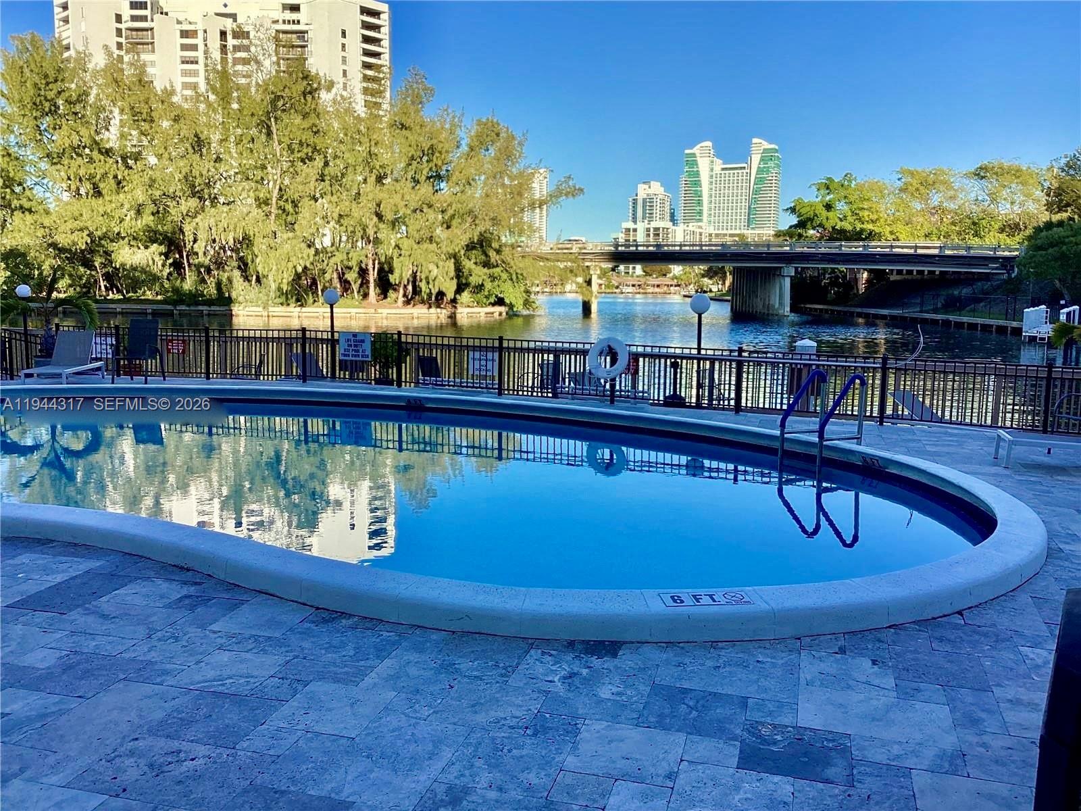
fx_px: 968
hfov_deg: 58.4
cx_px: 540
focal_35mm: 31
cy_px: 406
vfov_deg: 45.4
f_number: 2.4
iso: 25
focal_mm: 3.3
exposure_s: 1/727
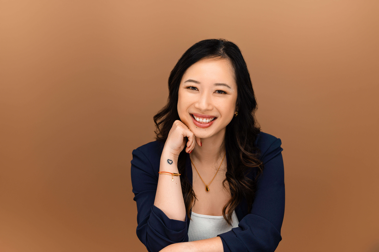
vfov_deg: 16.1
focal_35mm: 85
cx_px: 190
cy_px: 126
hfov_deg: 23.9
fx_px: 894
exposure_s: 1/200
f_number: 3.5
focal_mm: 85
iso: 250
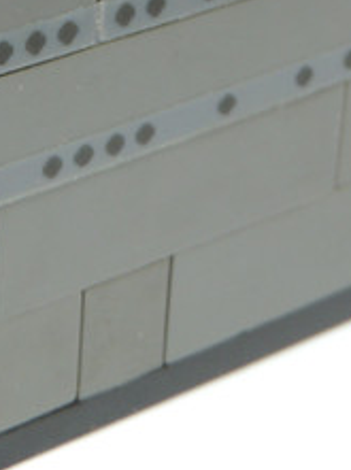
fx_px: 2115
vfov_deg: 11.9
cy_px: -298
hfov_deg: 9.3
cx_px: -119
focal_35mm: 156
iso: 125
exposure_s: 1/20
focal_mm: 7.6
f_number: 3.4
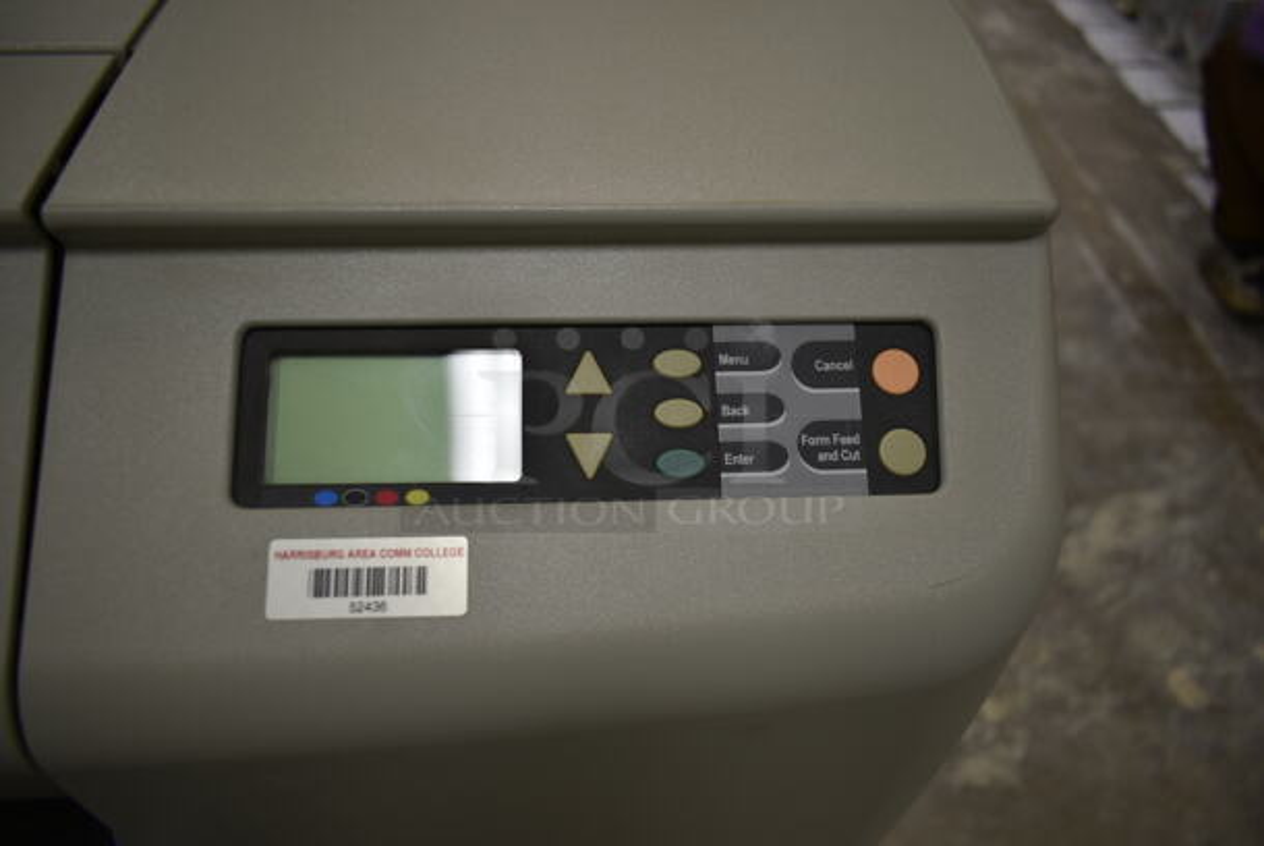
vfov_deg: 48.0
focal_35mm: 27
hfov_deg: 67.3
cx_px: 632
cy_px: 423
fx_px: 949
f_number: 3.5
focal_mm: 18
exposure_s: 1/30
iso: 100
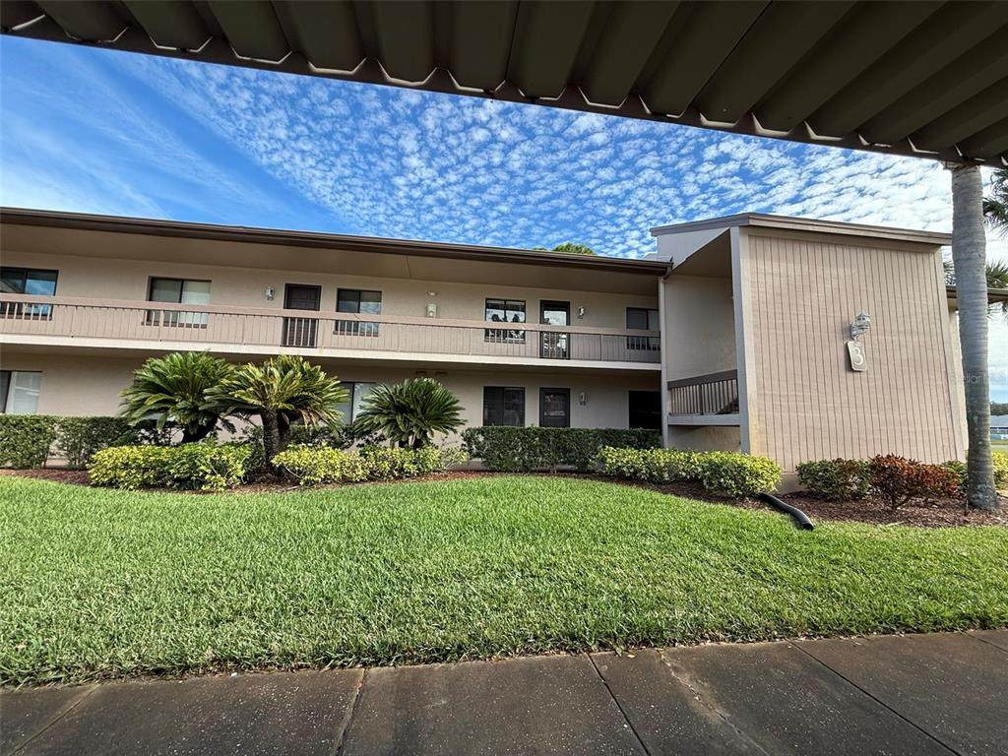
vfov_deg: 85.7
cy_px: 378
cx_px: 504
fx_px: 408
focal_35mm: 14
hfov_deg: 102.1
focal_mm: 2.22
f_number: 2.2
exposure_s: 1/585
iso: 64
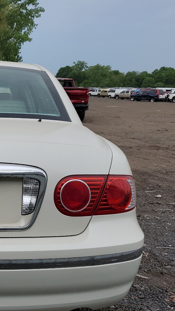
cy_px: 183
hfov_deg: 23.3
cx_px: -45
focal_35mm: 46
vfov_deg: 44.4
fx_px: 380
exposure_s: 1/1429
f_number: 1.5
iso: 50
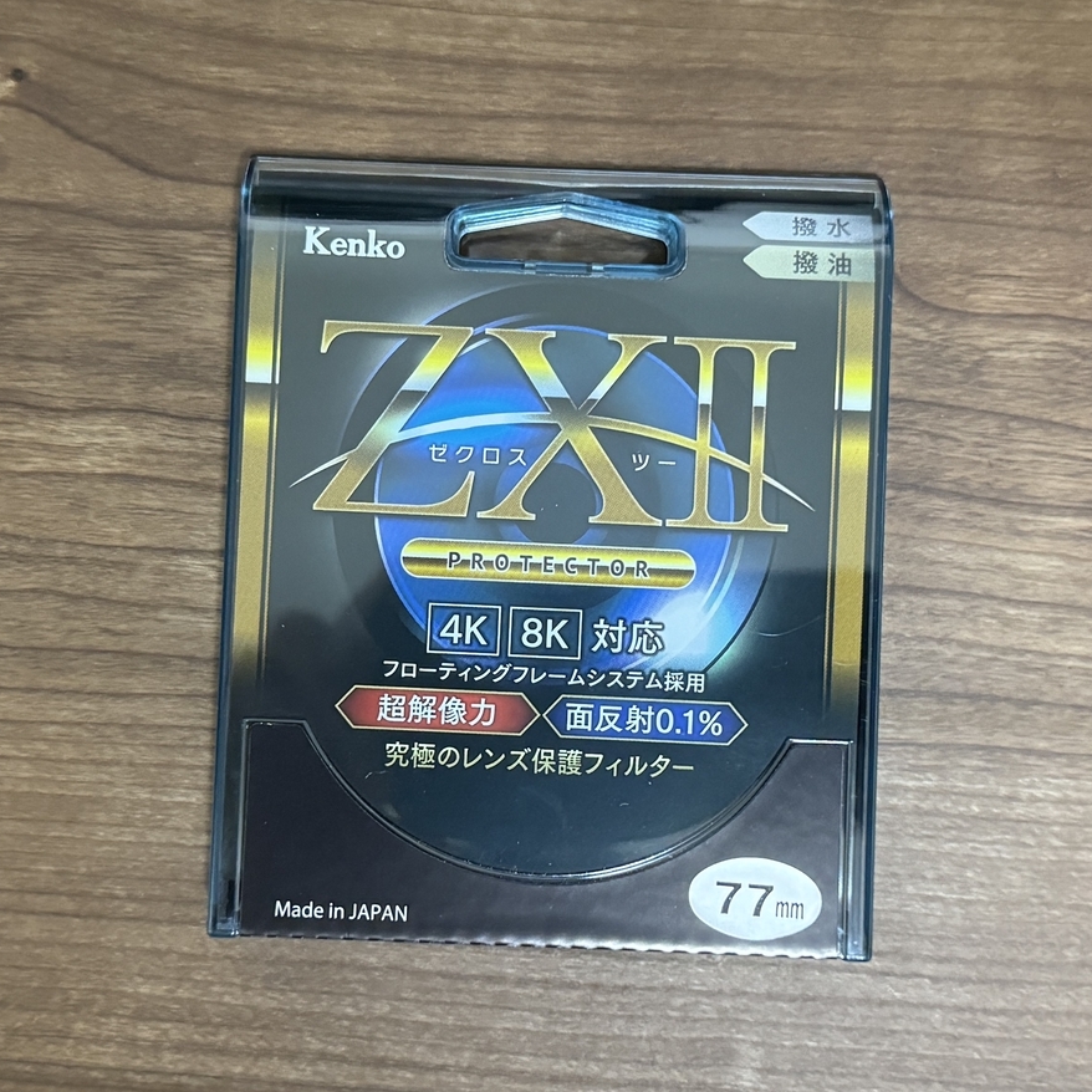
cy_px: 542
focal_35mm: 29
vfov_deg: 55.6
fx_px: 1035
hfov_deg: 55.6
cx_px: 573
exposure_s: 1/43
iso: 800
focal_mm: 6.76
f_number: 1.78
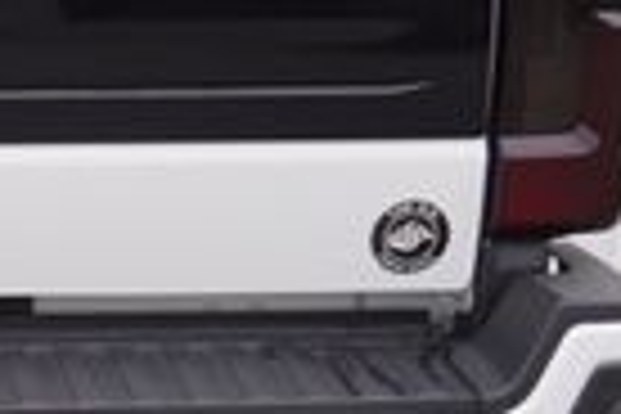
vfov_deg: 9.4
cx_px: -410
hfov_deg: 13.0
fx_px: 2524
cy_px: 135
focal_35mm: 146
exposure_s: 1/80
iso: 100
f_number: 4
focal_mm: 21
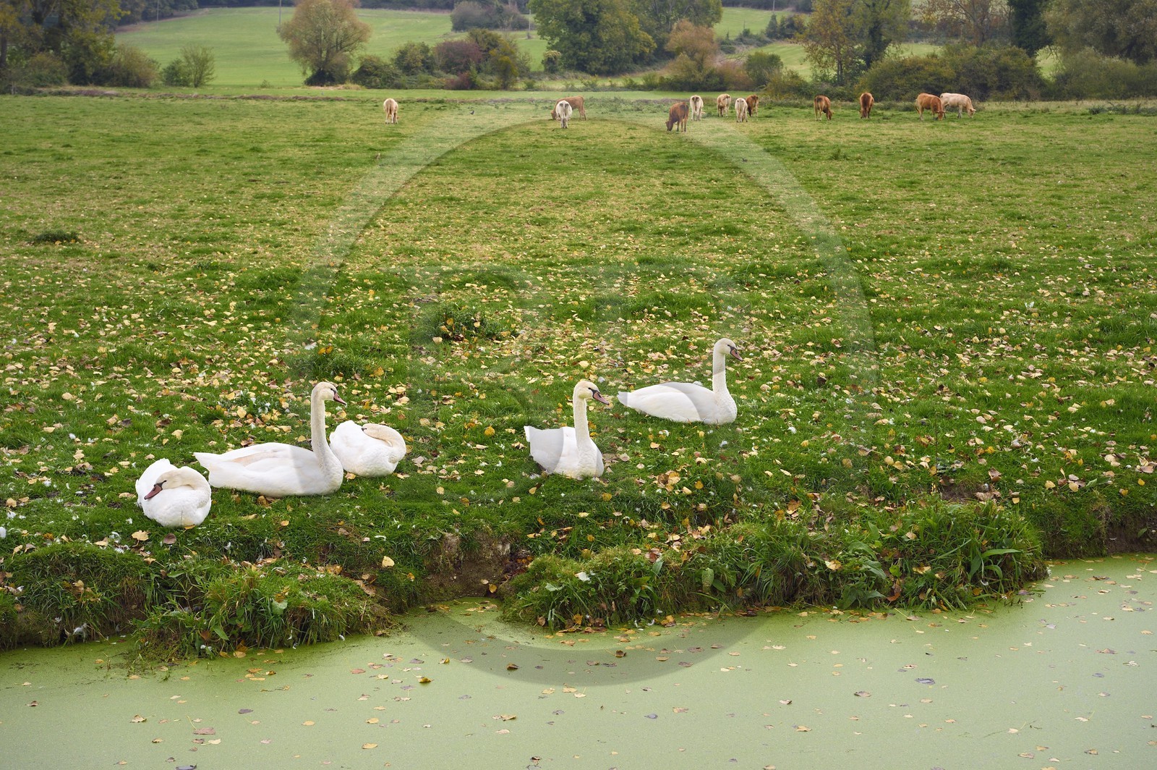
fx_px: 1927
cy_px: 385
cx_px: 578
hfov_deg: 33.4
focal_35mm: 60
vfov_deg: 22.6
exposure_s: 1/200
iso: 400
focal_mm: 60
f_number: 9
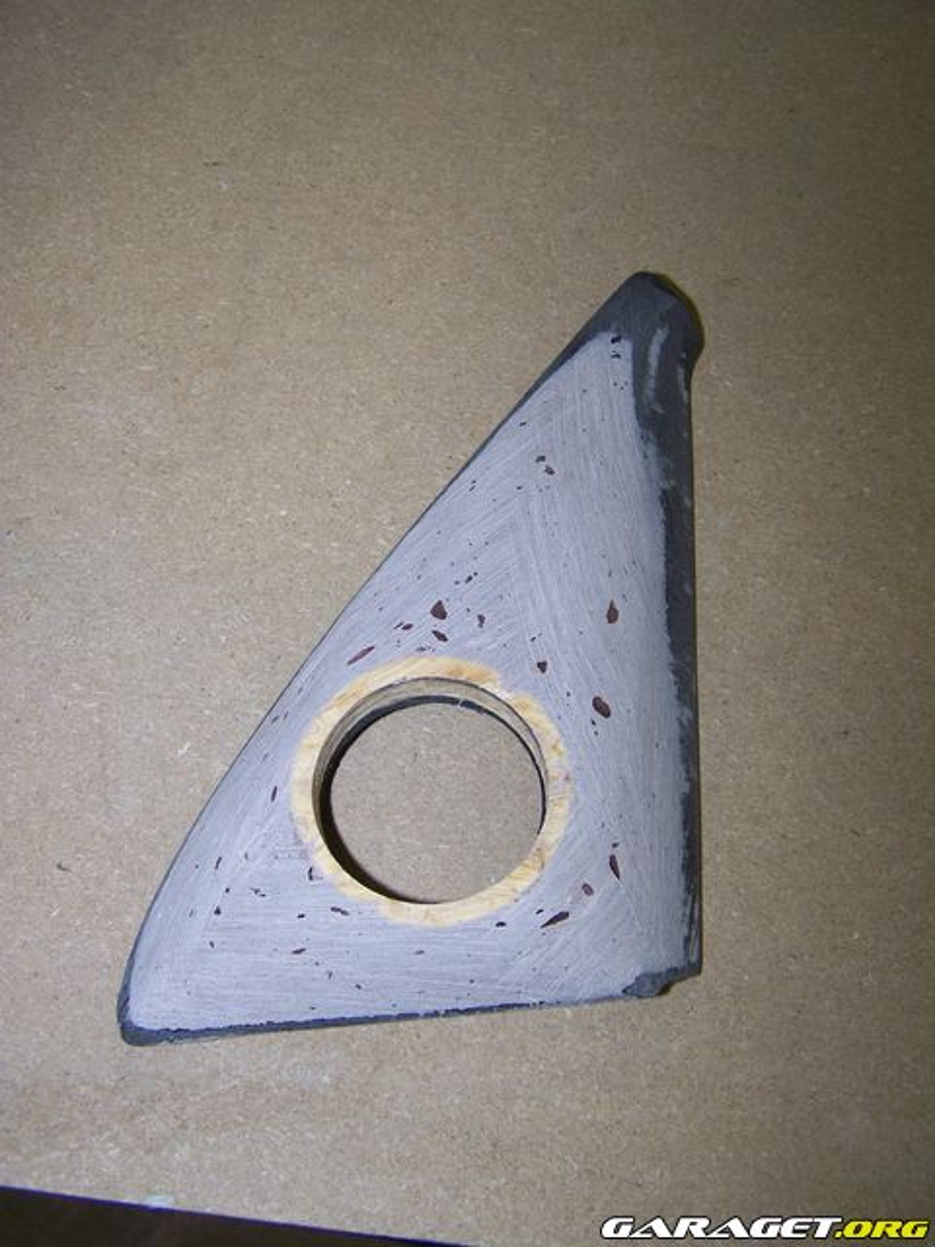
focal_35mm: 38
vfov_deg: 49.0
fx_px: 1369
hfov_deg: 37.7
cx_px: 468
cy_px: 624
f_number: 2.8
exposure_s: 1/60
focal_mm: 6.3
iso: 80
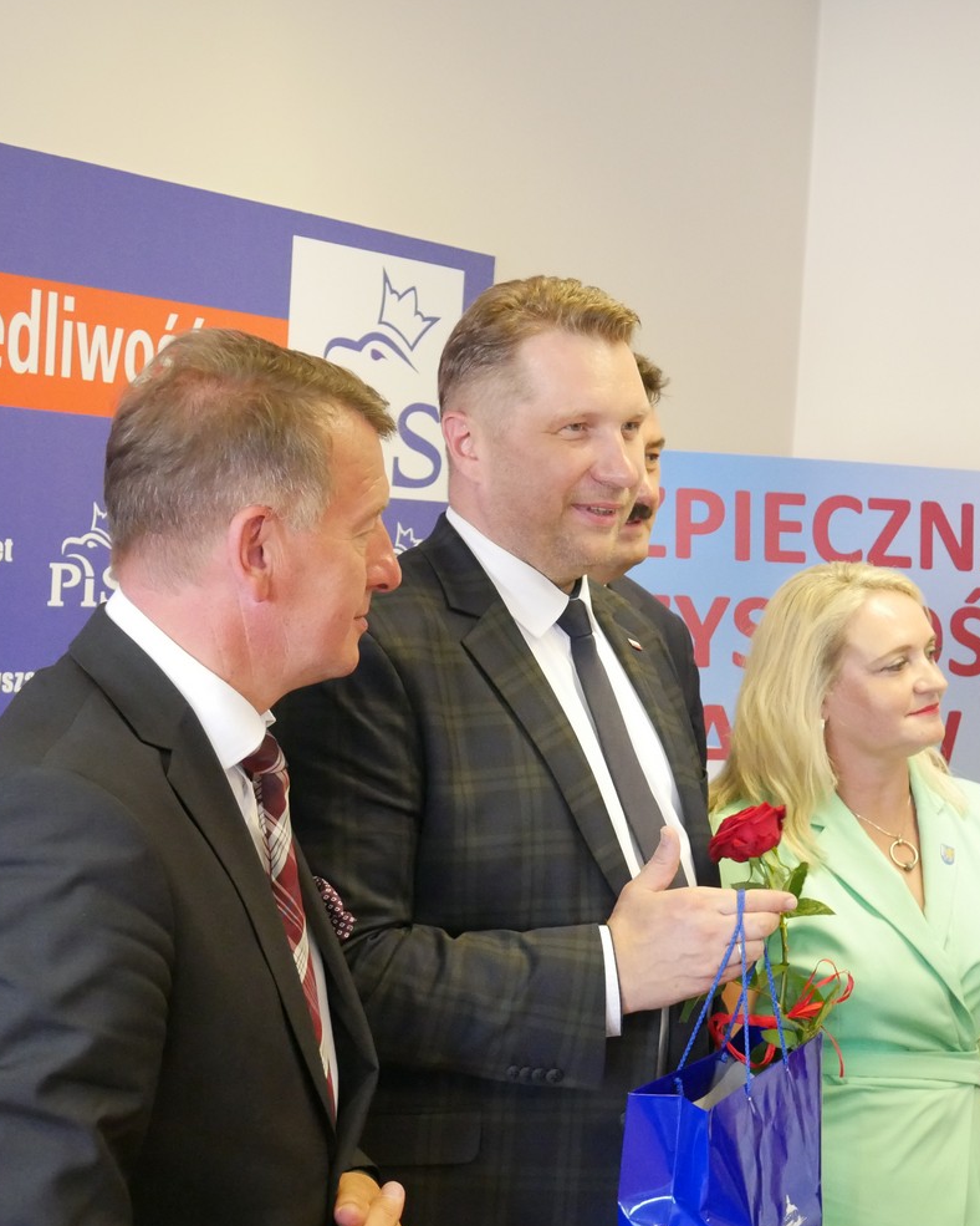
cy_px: 661
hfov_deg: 26.6
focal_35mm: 57
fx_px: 2067
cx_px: 580
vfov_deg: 33.0
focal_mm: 20
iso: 3200
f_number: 4.5
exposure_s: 1/60
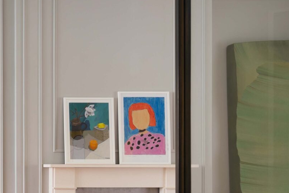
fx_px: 433
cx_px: -100
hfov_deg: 28.9
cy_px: 170
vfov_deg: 24.4
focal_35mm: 54
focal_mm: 17
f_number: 8
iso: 200
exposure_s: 10
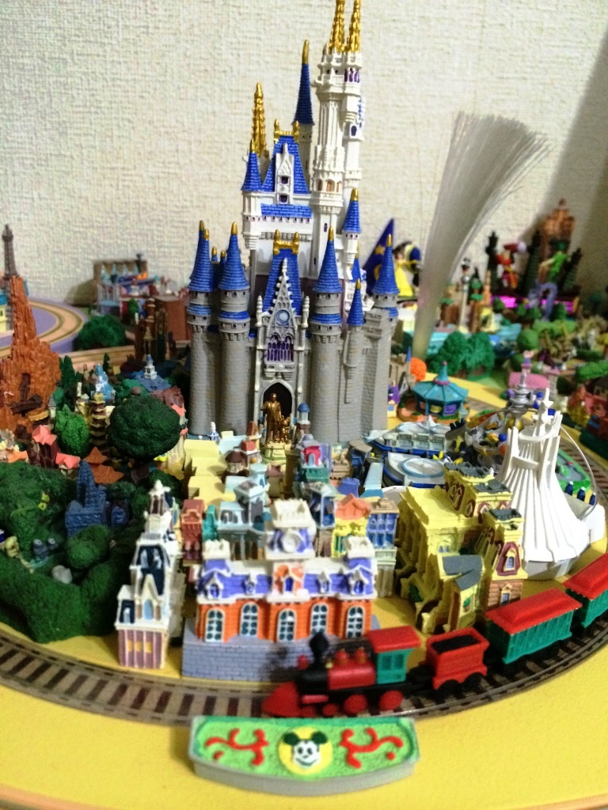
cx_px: 304
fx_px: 703
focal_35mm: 30
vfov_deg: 60.0
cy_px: 405
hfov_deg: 46.8
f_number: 2.2
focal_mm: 4.12
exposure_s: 1/15
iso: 500
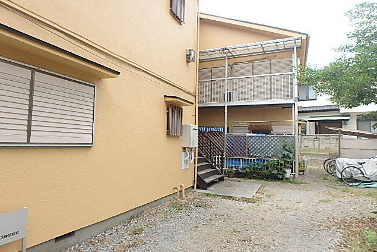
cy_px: 130
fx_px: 230
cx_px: 188
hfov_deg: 78.6
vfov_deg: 57.3
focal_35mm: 22
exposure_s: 1/320
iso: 125
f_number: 3.5
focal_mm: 3.7
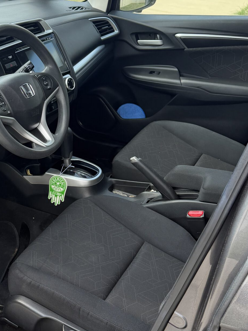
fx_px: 478
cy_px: 172
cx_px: 24
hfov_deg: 28.0
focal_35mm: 50
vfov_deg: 38.2
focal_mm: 6.76
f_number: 1.78
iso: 100
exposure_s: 1/443
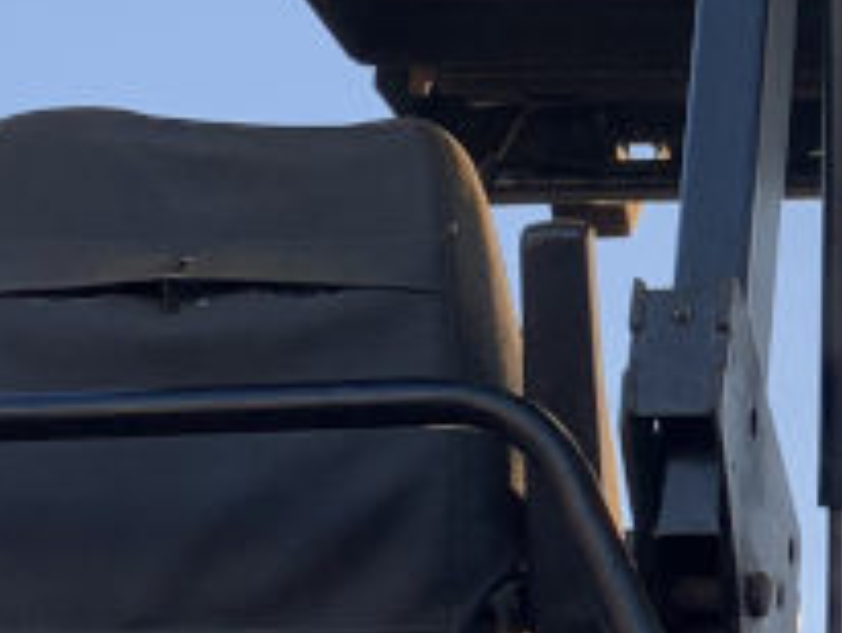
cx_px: 1210
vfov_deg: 11.8
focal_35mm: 126
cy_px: 241
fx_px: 3068
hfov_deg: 14.7
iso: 25
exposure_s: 1/660
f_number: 1.8
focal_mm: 4.25
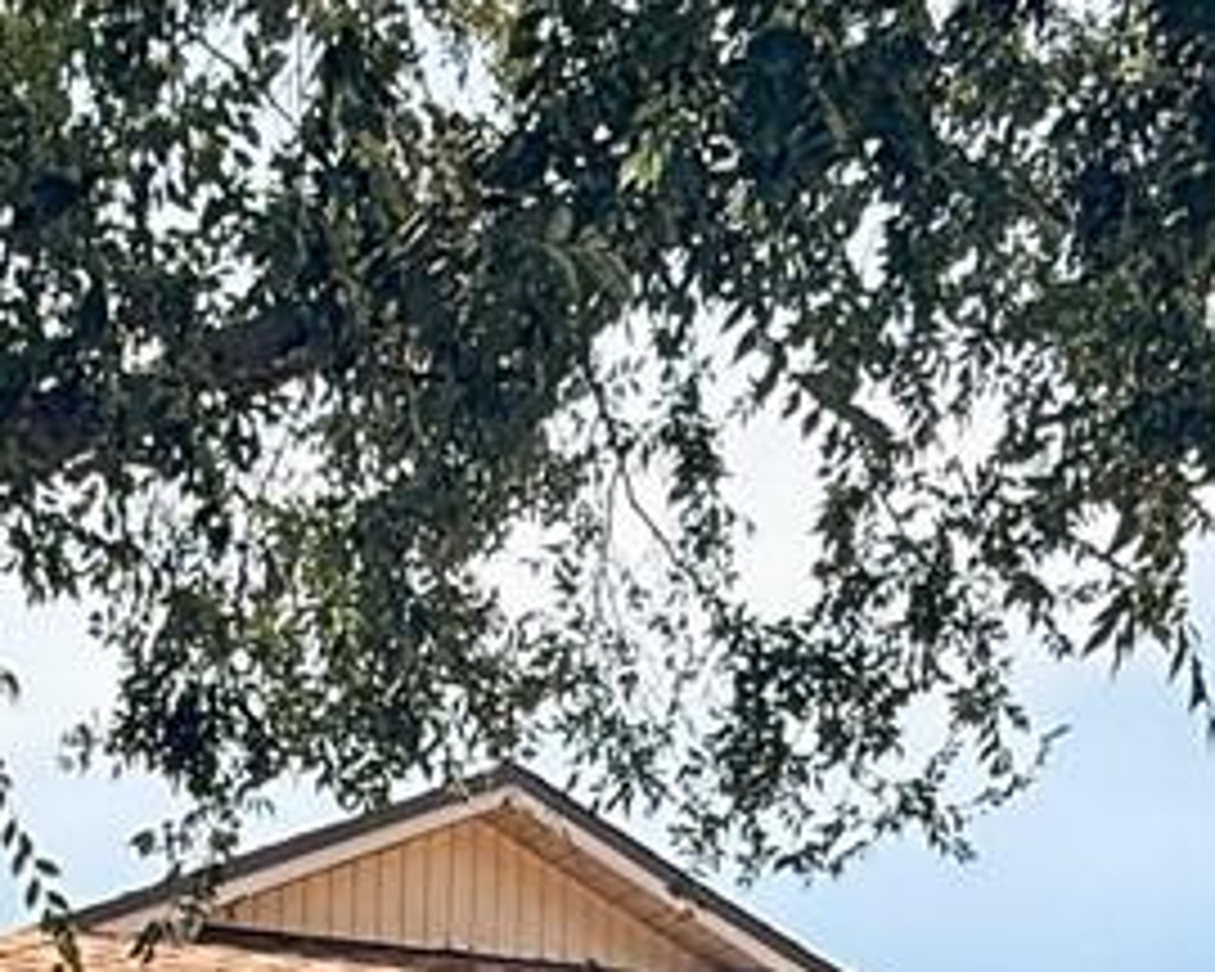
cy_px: 1894
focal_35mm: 81
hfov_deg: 23.1
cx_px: 180
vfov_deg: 15.5
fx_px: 2913
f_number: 2.2
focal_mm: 2.22
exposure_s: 1/841
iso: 50
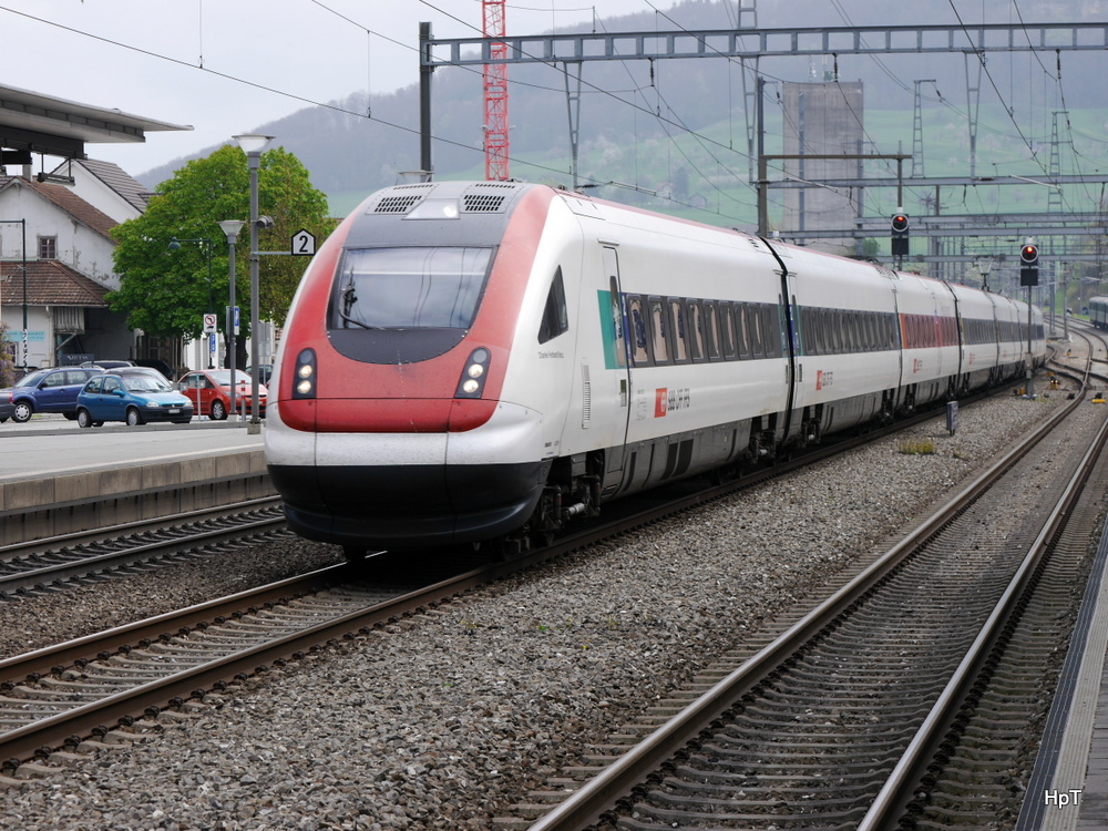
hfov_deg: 16.1
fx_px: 3905
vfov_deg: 12.1
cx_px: 554
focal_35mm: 122
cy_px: 416
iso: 160
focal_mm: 61
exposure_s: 1/320
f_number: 6.3
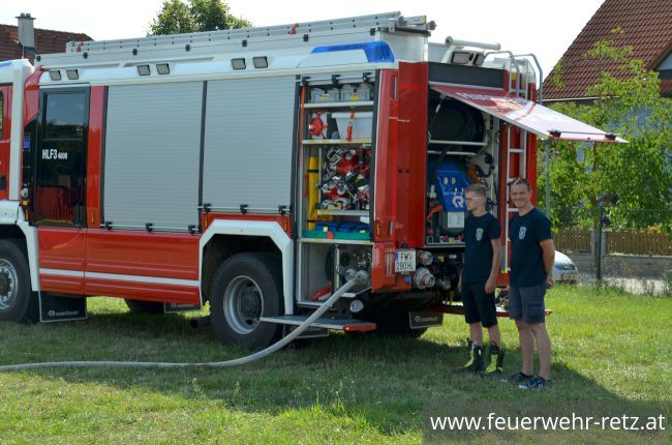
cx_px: 336
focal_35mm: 75
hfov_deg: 27.1
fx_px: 1397
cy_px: 222
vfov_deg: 18.1
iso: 140
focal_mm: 50
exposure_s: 1/250
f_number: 8
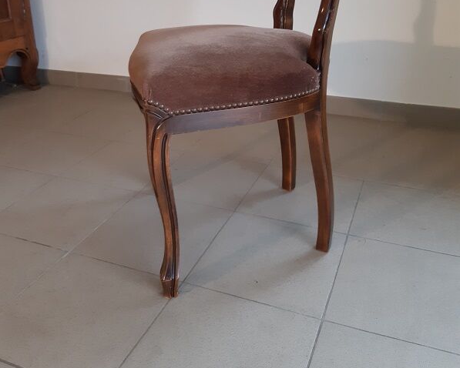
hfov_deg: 52.8
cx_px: 230
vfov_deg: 42.0
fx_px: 463
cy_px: 90
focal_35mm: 34
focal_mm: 3.93
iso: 100
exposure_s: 1/50
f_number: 1.7
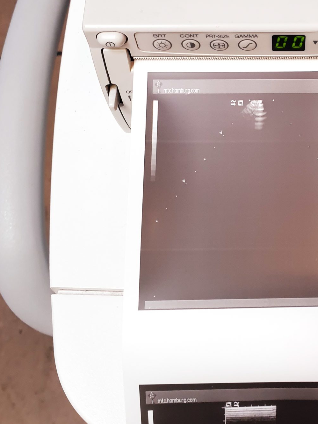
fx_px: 613
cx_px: 269
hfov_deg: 28.3
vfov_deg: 37.1
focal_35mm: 50
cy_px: 96
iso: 160
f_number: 2.4
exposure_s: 1/50
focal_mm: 4.3
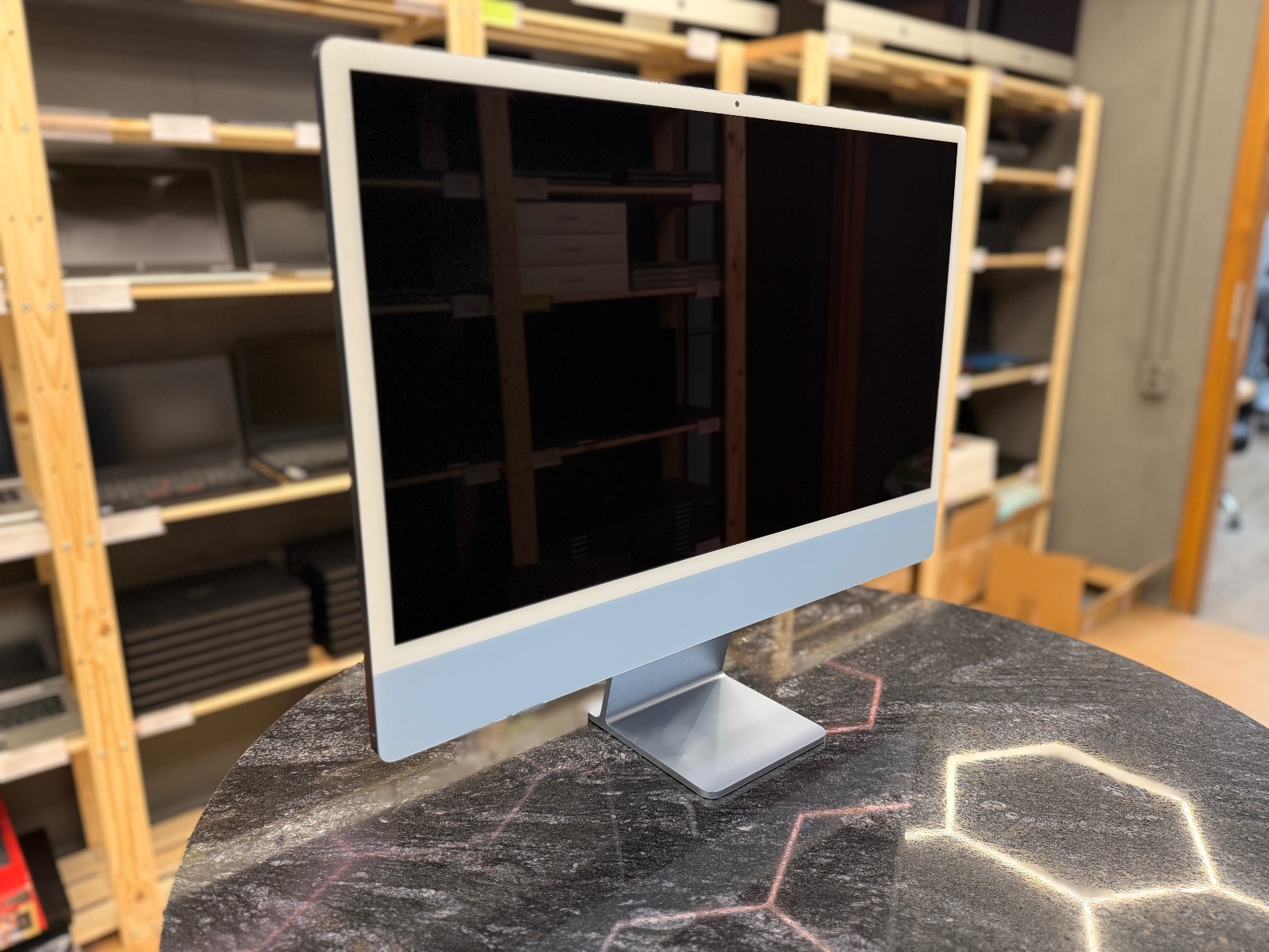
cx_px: 634
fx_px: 880
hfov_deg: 71.6
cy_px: 476
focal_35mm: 24
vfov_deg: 56.8
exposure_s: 1/60
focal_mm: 6.76
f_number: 1.78
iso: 250
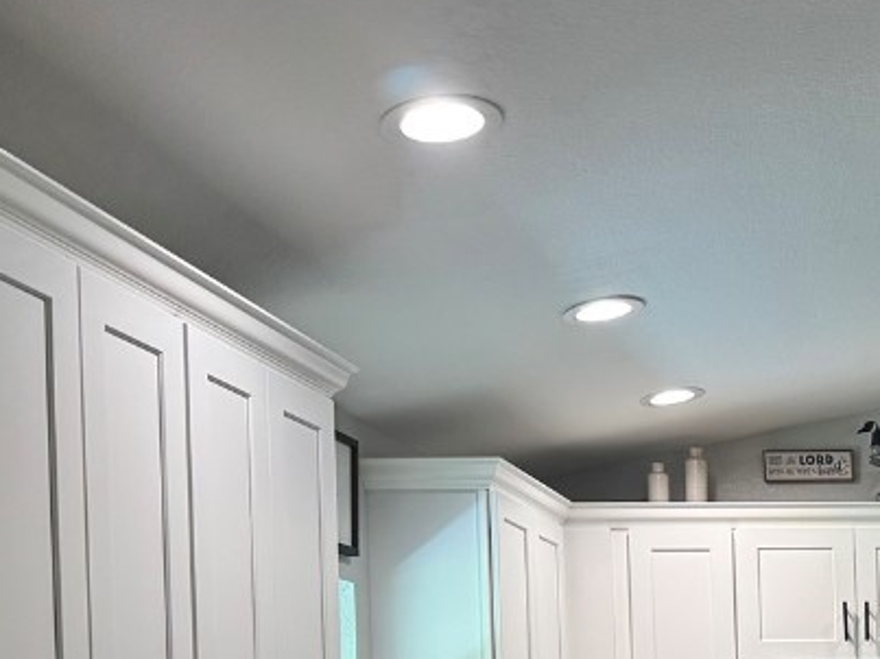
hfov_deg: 27.6
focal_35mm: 61
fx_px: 1550
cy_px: 738
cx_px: 1077
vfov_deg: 22.6
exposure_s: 1/120
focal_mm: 6.76
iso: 200
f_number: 1.78
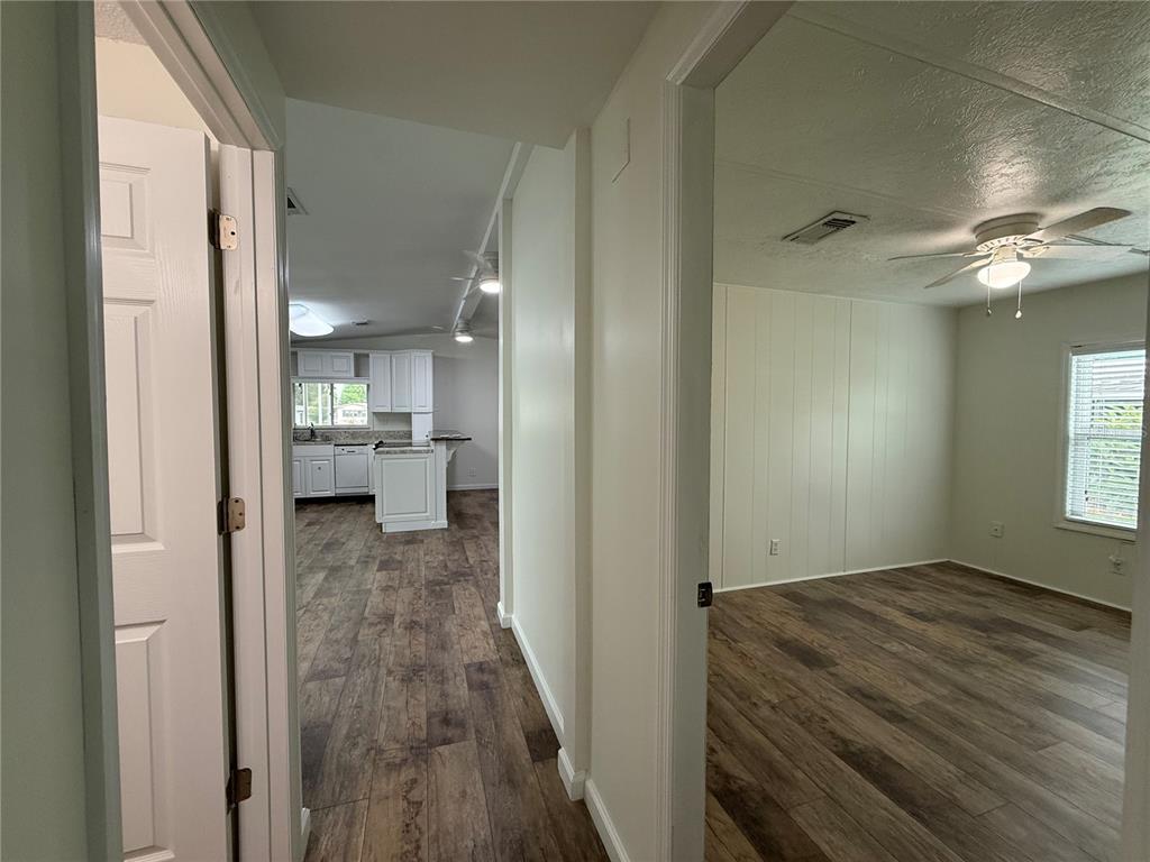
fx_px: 465
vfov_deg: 85.7
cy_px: 431
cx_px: 575
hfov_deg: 102.1
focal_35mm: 14
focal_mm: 2.22
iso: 200
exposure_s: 1/120
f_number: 2.2
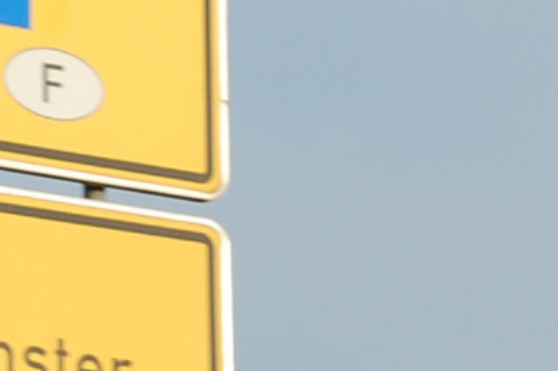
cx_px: 592
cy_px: 780
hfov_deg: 3.7
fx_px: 8521
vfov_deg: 2.5
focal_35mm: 550
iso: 200
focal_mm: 50
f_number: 7.1
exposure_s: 1/200
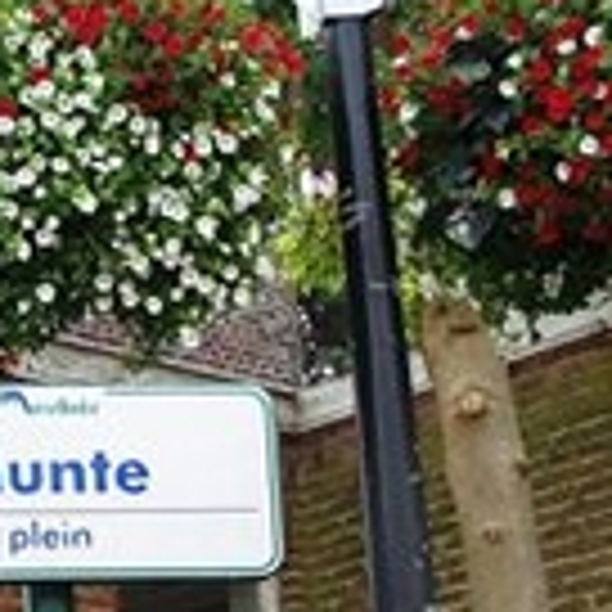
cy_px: 572
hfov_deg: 13.2
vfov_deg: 13.8
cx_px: -315
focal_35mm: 125
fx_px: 2500
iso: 80
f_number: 2.9
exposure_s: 1/400
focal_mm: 5.7
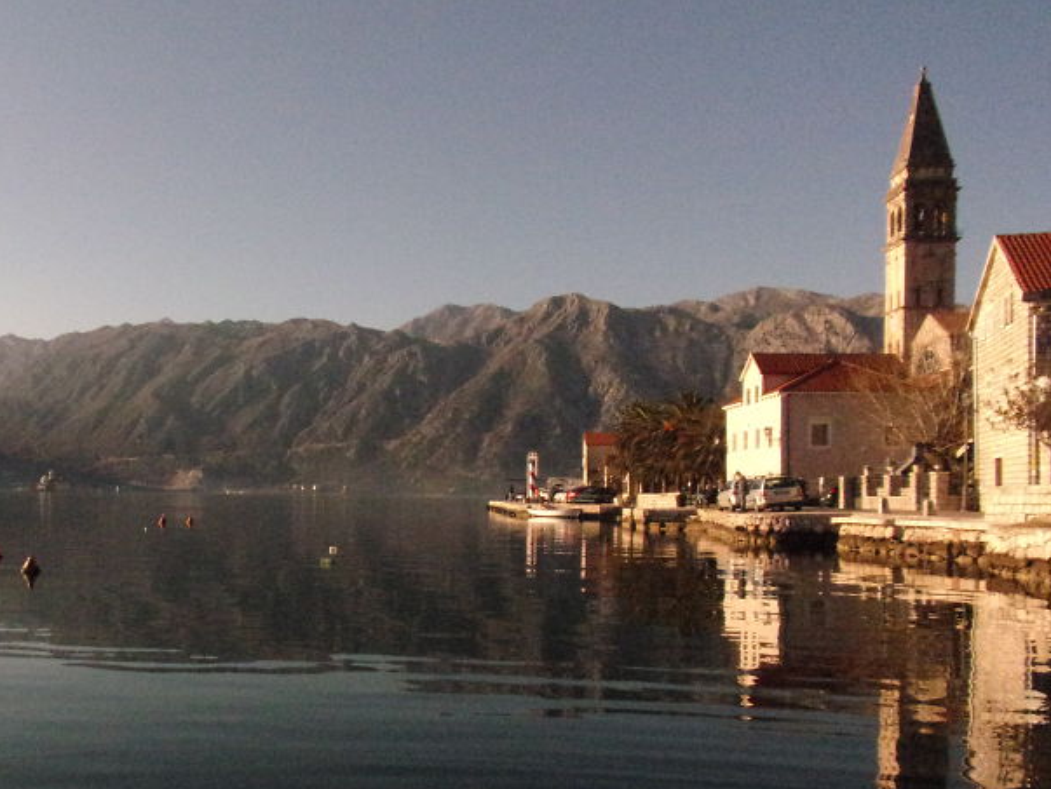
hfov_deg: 50.8
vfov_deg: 40.5
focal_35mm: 35
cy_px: 475
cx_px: 288
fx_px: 1063
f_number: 10.8
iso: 800
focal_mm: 4.3
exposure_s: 1/1500
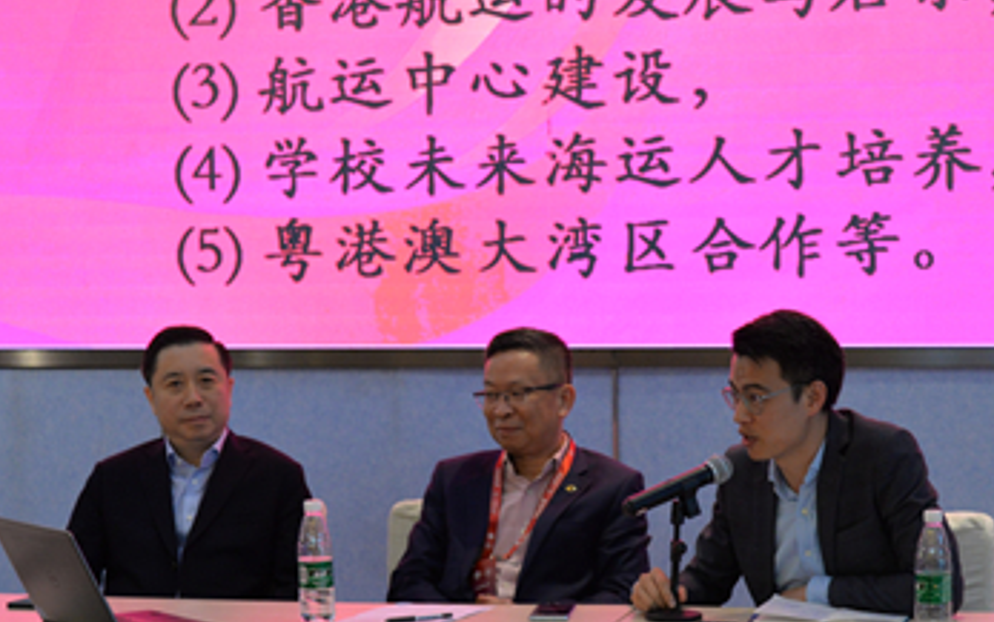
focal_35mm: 109
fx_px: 2953
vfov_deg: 12.0
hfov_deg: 19.1
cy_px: 457
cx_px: 619
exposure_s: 1/50
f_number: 4
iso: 1000
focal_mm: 58
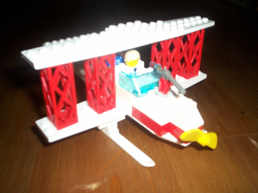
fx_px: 268
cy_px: 96
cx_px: 129
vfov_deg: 39.7
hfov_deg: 51.4
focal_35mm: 36
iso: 140
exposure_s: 1/64
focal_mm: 5.9
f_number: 4.5
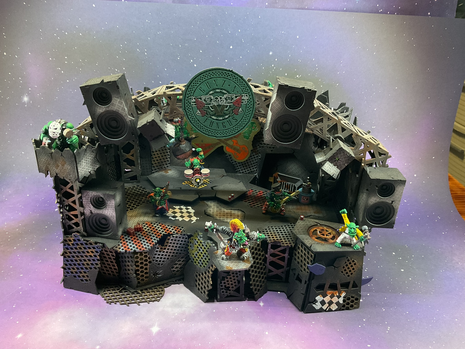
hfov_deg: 61.7
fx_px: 390
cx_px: 232
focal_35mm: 29
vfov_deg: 48.2
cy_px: 174
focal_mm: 3
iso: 250
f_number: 1.8
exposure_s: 1/60
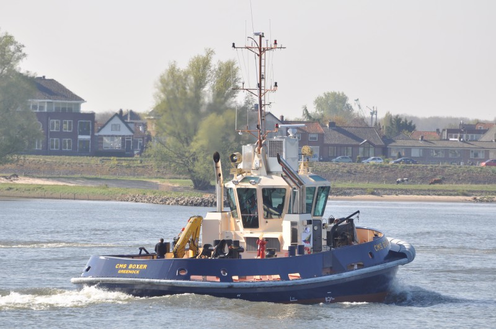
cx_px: 248
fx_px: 4540
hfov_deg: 6.3
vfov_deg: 4.2
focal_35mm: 330
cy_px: 164
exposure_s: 1/800
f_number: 5.3
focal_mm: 220
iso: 250
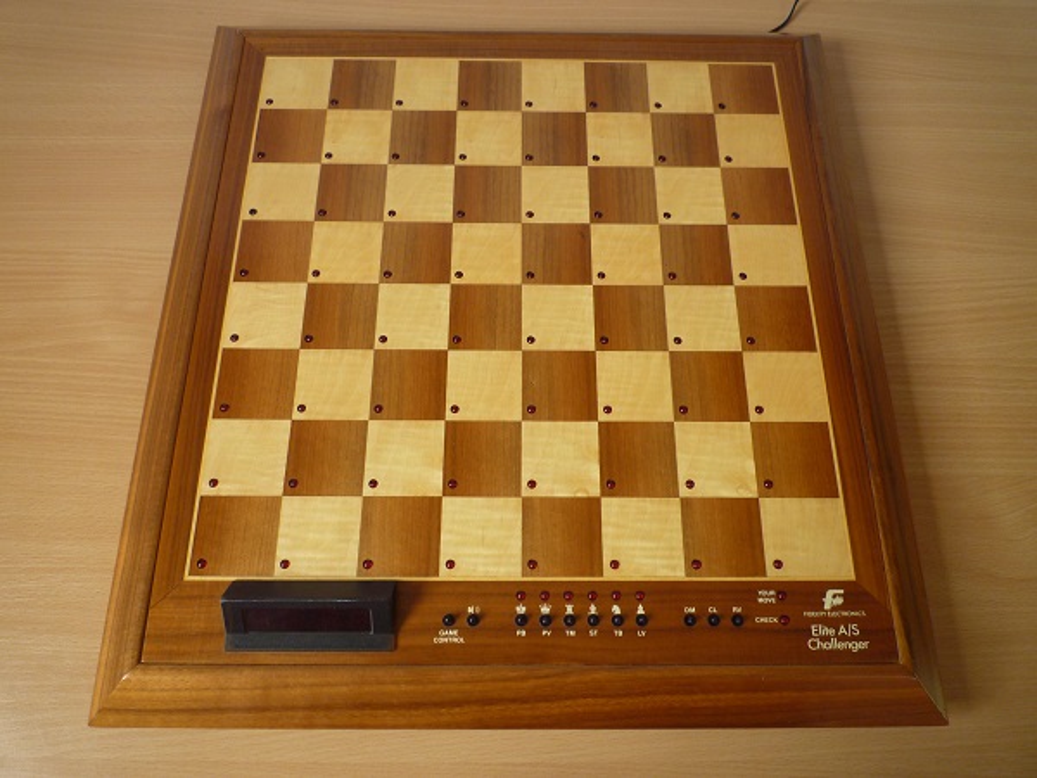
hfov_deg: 69.4
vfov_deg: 54.9
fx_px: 749
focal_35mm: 25
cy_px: 389
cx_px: 518
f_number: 2.8
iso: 125
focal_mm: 4.4
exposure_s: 1/30
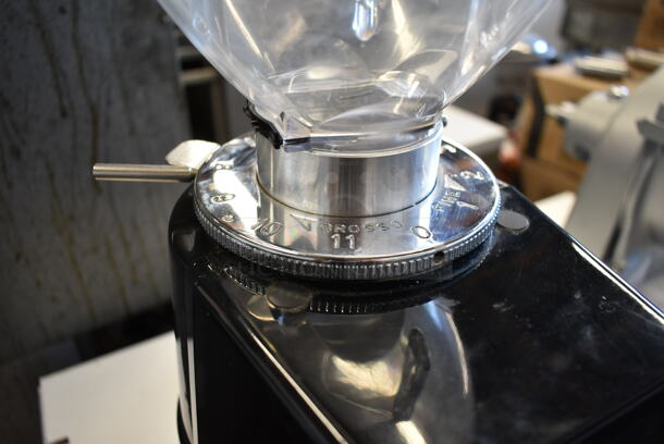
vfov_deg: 48.0
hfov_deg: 67.3
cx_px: 332
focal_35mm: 27
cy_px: 222
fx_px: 498
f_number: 3.5
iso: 400
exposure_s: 1/30
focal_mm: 18
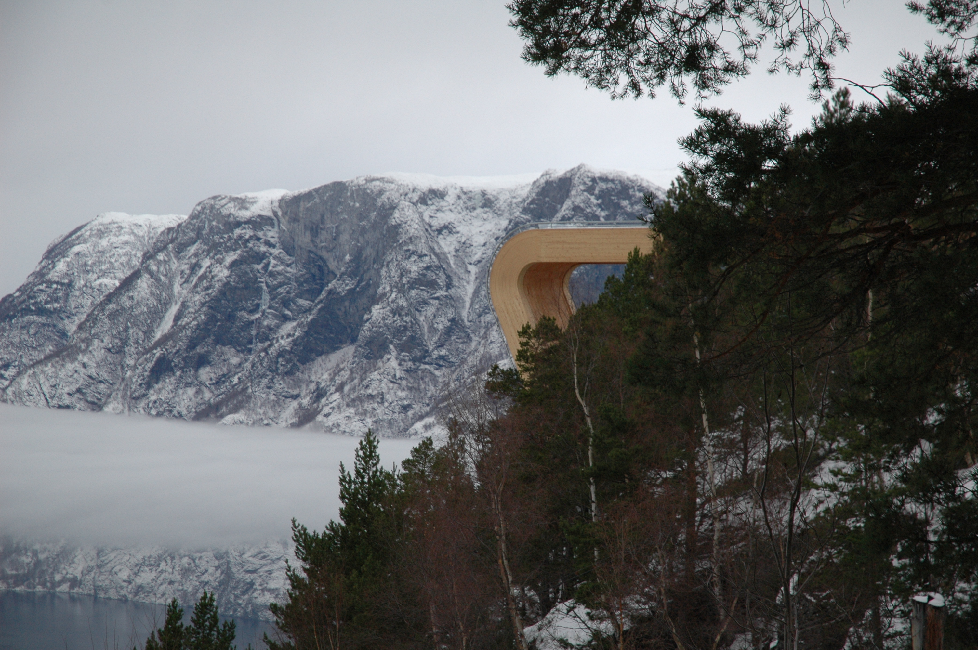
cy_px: 325
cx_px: 489
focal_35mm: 105
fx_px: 2850
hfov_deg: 19.5
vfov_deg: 13.0
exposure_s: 1/80
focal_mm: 70
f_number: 4.5
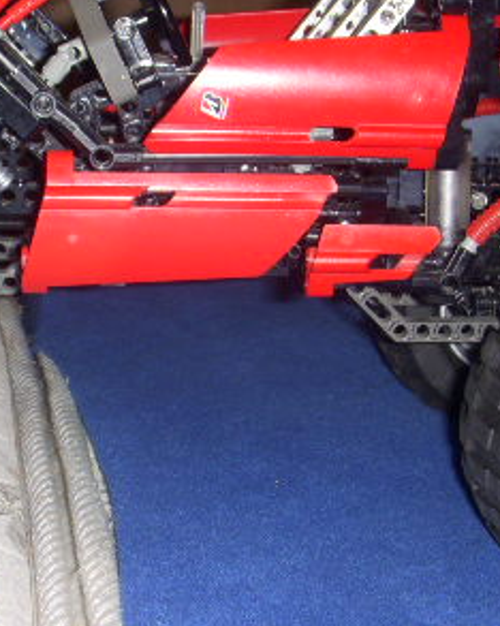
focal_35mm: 81
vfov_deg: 23.6
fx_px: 1500
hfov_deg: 18.9
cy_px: 303
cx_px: 207
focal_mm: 6.3
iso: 100
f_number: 3.3
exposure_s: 1/30
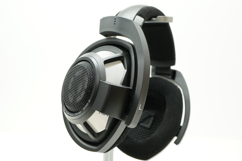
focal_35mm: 45
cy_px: 80
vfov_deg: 29.8
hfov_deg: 43.6
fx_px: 302
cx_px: 121
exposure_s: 1/50
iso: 400
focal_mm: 30
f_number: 6.3
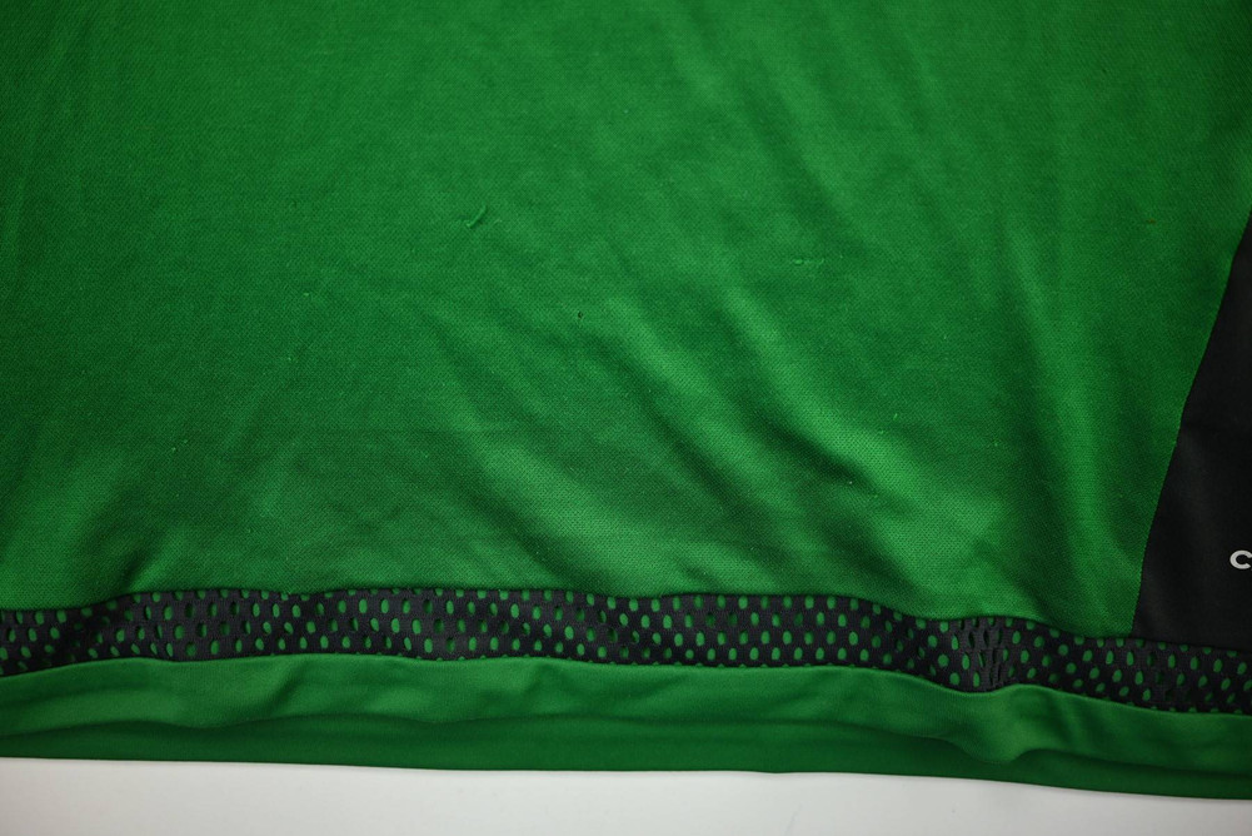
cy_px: 418
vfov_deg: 53.2
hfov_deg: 73.7
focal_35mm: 24
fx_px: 835
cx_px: 626
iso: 200
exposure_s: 1/125
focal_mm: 24
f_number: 4
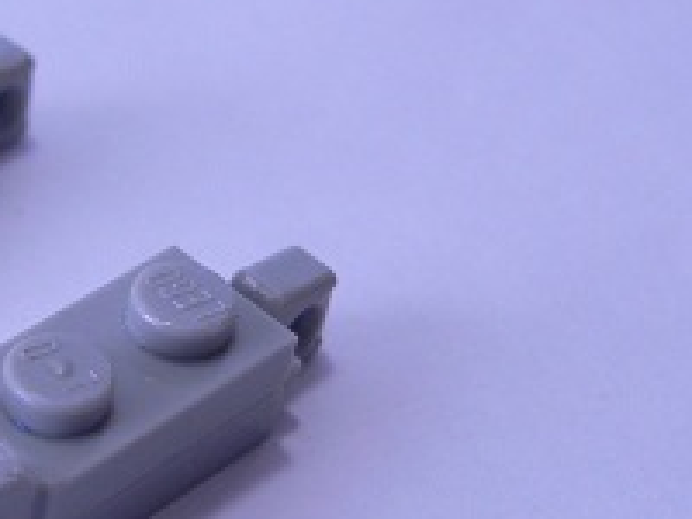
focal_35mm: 133
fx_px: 2659
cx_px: -21
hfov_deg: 14.6
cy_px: 384
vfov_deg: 11.1
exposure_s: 1/50
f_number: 2.8
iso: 150
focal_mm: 8.6
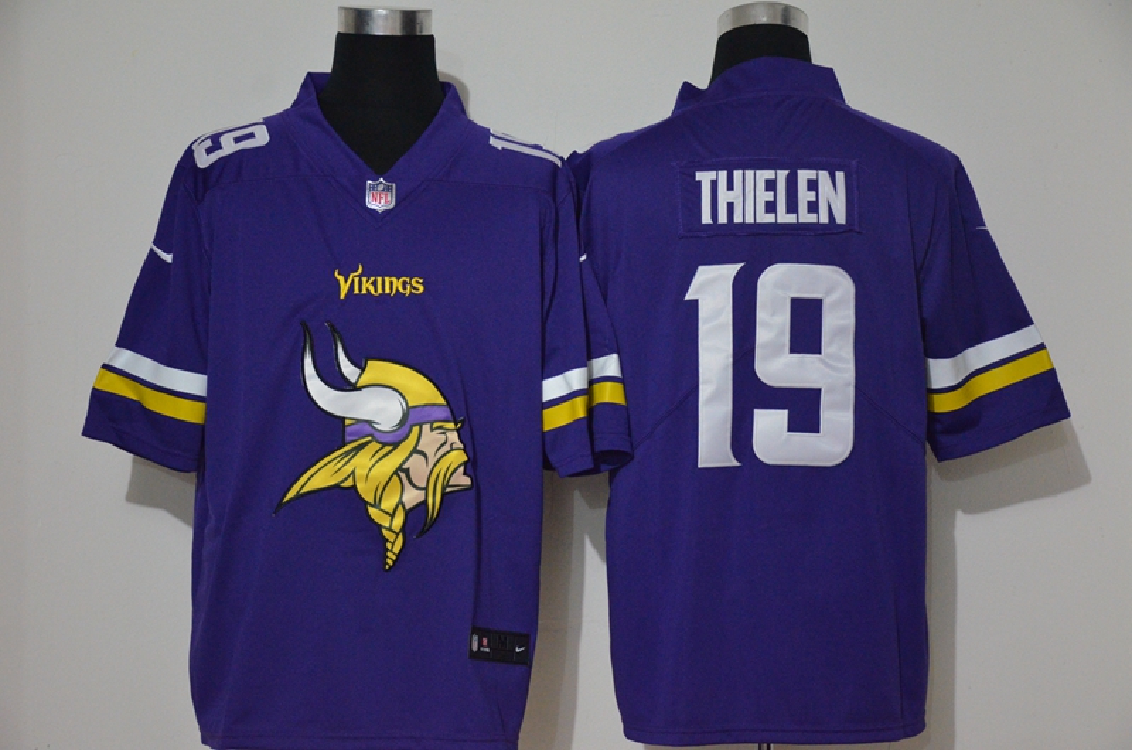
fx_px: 2354
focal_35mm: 75
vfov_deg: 18.1
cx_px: 566
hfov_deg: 27.0
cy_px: 375
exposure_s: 1/20
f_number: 4.8
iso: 4000
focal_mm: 50
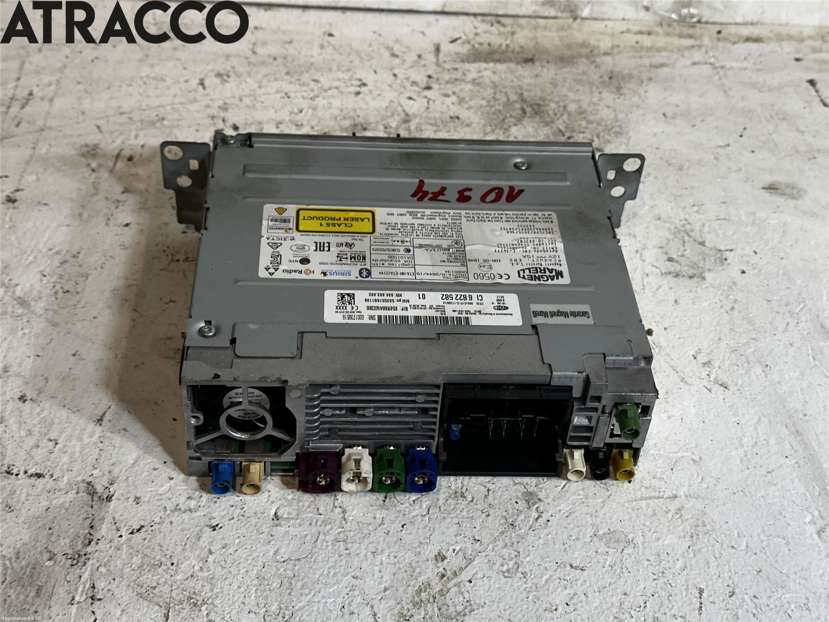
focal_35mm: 48
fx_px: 1150
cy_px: 311
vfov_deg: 30.3
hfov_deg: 39.7
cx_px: 414
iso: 50
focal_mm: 6.86
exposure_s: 1/100
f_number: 1.78
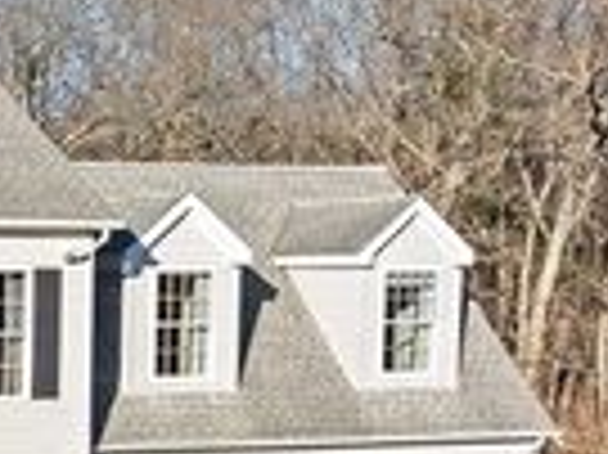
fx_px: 1562
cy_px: 434
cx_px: -320
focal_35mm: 89
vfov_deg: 16.3
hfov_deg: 19.1
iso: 100
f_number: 4.5
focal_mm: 12.29
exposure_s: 1/120
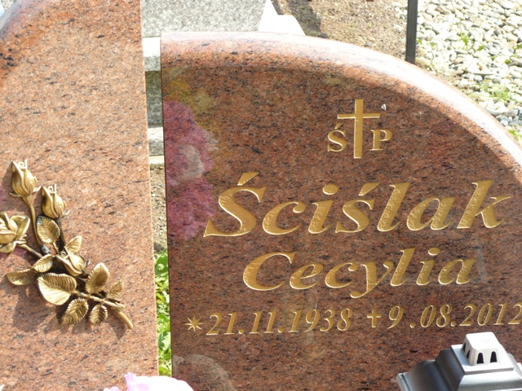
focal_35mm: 99
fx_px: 1493
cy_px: 196
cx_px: 261
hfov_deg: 19.8
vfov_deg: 14.9
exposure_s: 1/125
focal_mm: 16.5
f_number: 4
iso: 100
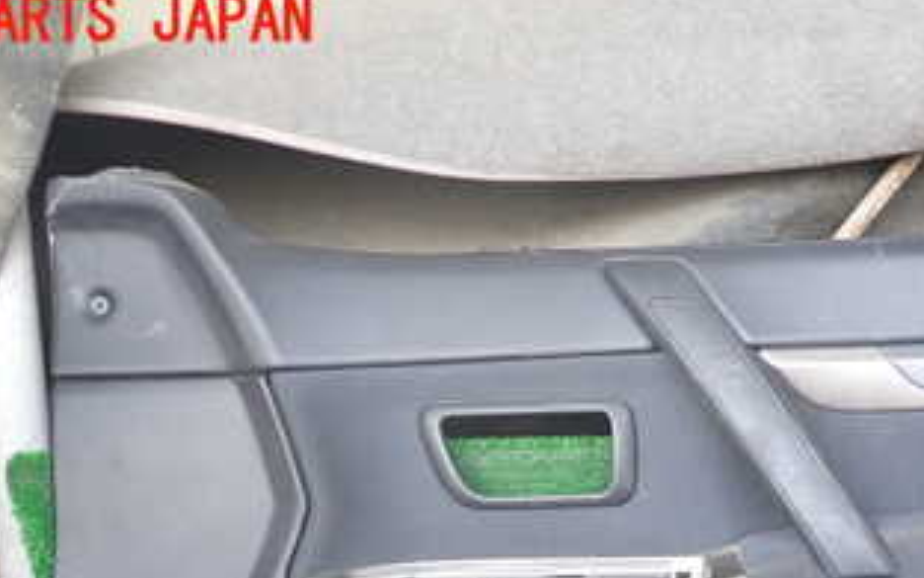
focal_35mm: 51
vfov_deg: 23.6
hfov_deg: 38.8
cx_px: 663
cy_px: 652
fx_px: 1284
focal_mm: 4.5
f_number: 2
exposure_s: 1/50
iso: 200
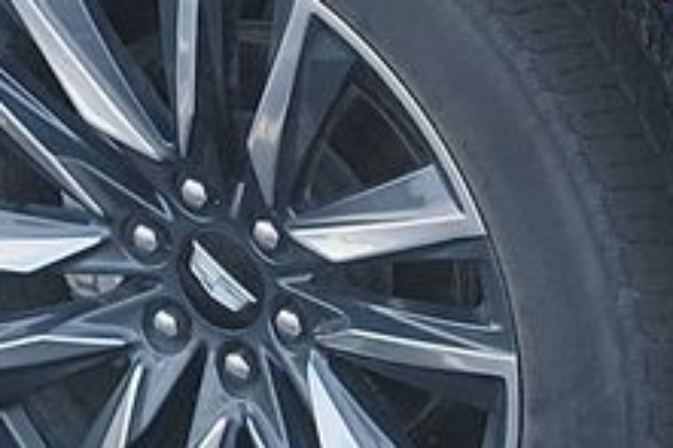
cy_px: -329
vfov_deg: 7.4
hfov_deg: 11.2
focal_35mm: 181
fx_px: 3381
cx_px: -18
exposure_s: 1/290
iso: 50
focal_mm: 6.7
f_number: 1.8
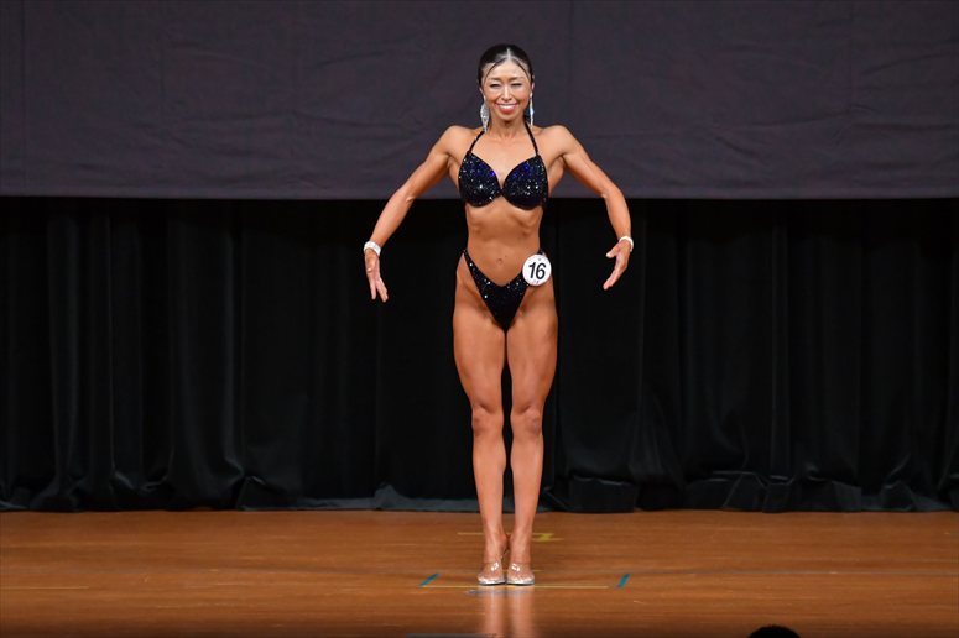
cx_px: 480
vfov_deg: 4.8
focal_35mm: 285
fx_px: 7588
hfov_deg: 7.2
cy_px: 319
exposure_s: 1/400
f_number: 5.6
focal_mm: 190
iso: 4000
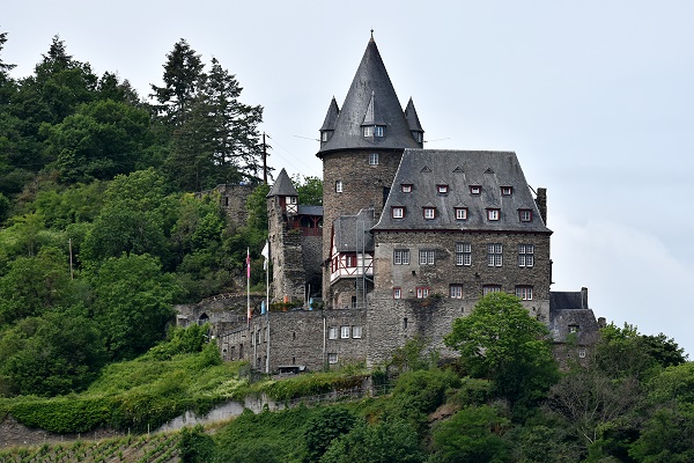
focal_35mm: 375
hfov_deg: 5.5
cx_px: 347
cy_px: 232
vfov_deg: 3.7
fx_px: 7229
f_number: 5.6
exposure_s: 1/1600
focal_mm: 250
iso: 200
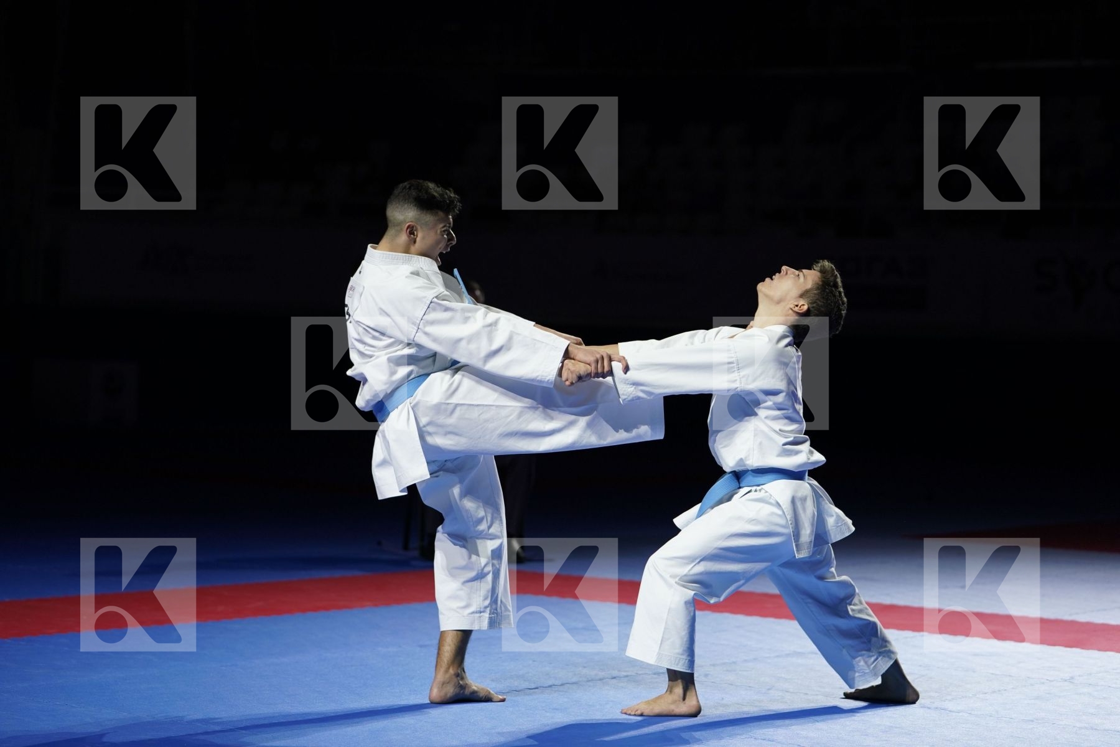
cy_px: 374
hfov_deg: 23.6
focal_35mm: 86
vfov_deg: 15.9
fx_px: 2675
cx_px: 560
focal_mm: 86
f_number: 2.8
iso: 500
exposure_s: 1/500
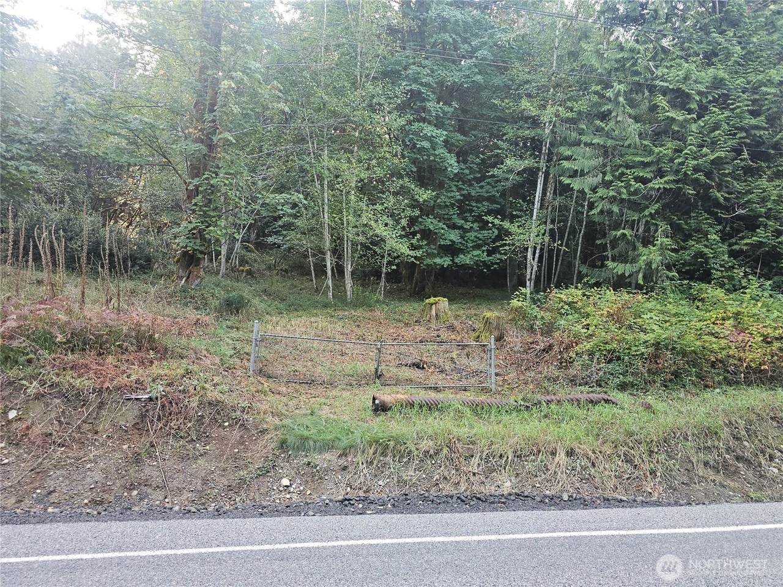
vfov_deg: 58.9
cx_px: 392
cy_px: 294
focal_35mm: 23
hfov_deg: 73.9
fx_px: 520
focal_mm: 6.3
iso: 160
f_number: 1.7
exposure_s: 1/120
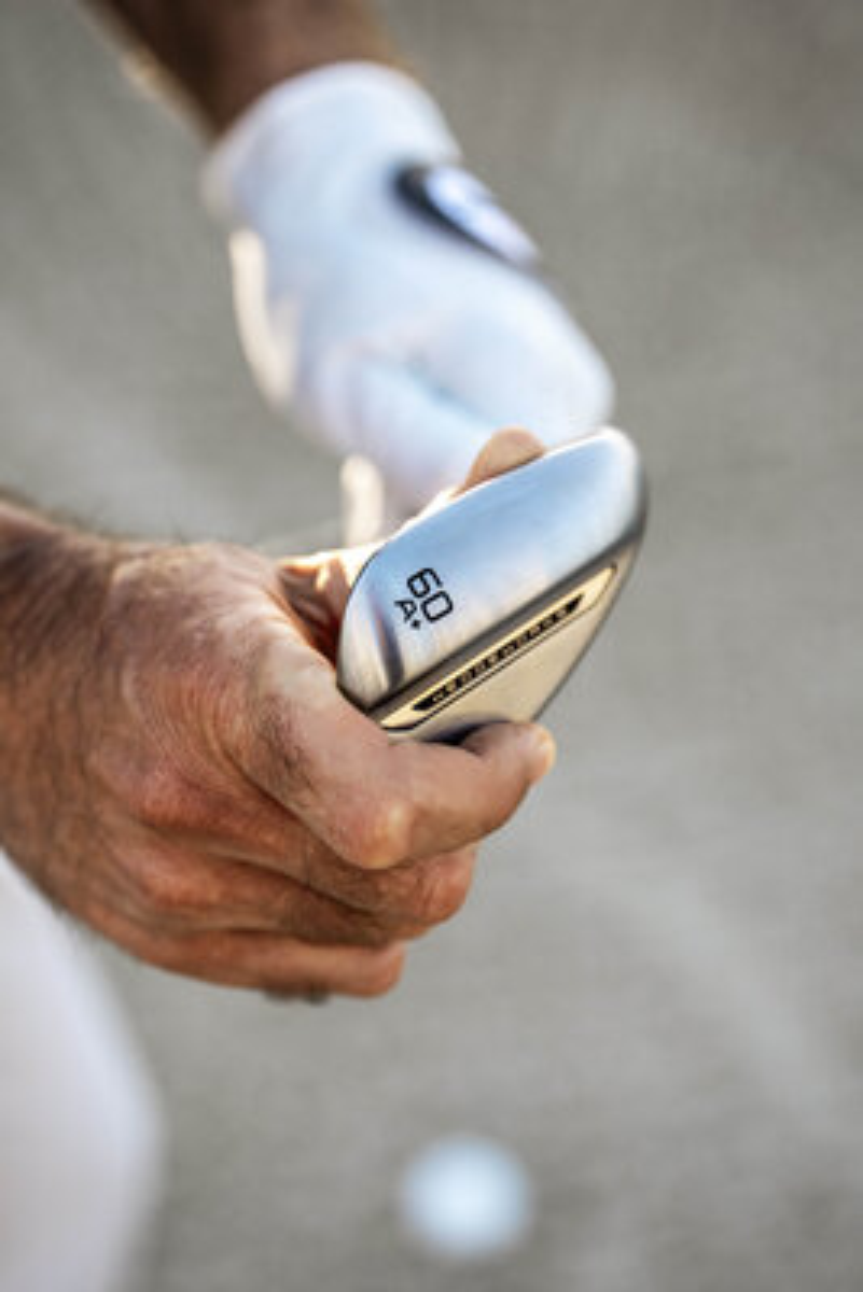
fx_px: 3592
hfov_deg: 13.7
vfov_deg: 20.4
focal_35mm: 100
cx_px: 432
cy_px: 646
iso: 200
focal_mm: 100
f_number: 4
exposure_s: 1/640
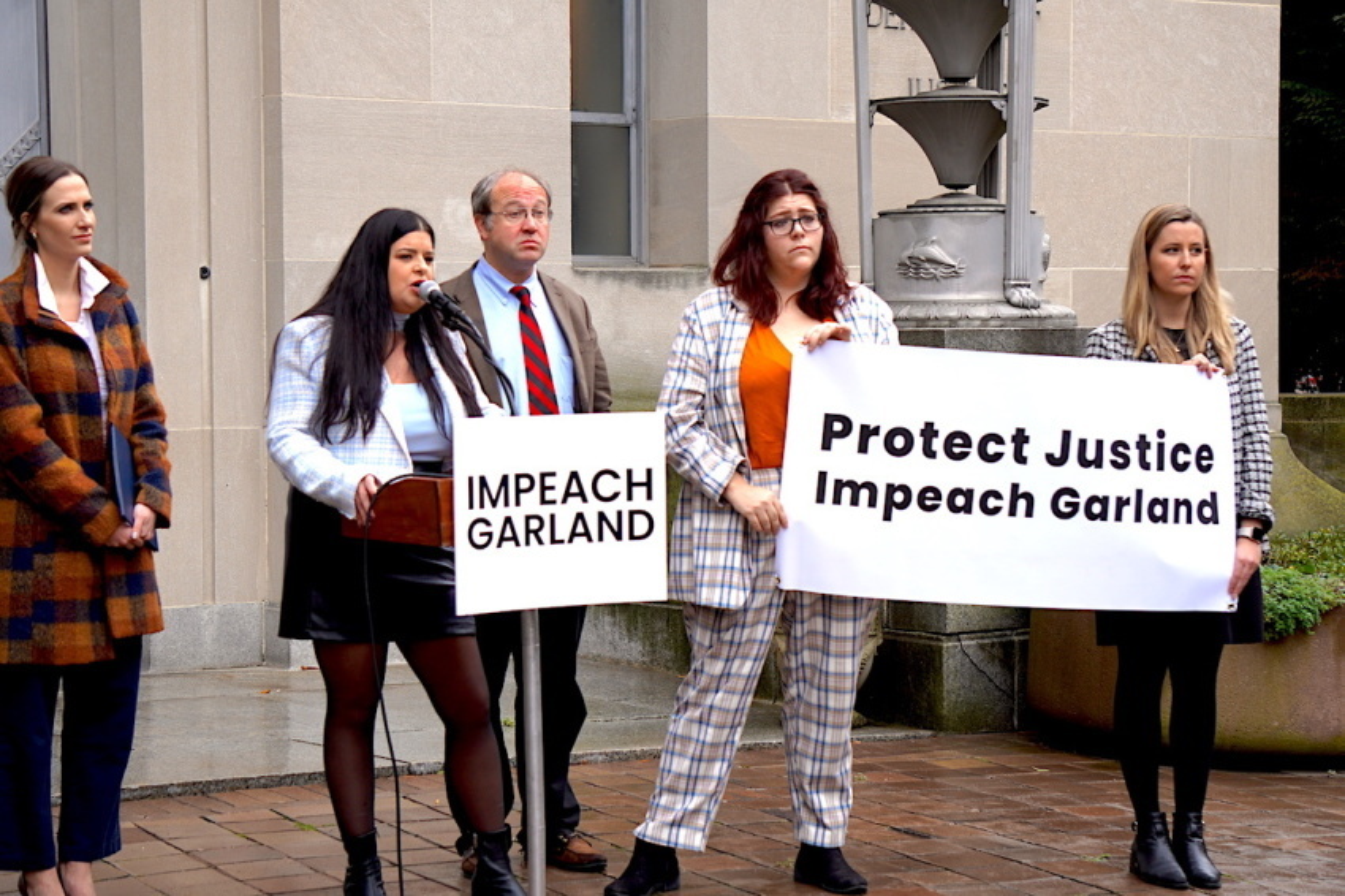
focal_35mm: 82
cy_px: 448
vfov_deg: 16.5
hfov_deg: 24.6
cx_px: 672
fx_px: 3081
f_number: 4.5
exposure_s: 1/160
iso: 125
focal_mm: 55
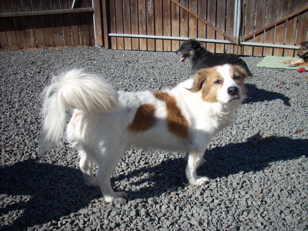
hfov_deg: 50.1
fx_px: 329
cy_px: 116
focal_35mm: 37
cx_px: 154
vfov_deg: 38.7
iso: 64
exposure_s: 1/324
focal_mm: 6.2
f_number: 5.6
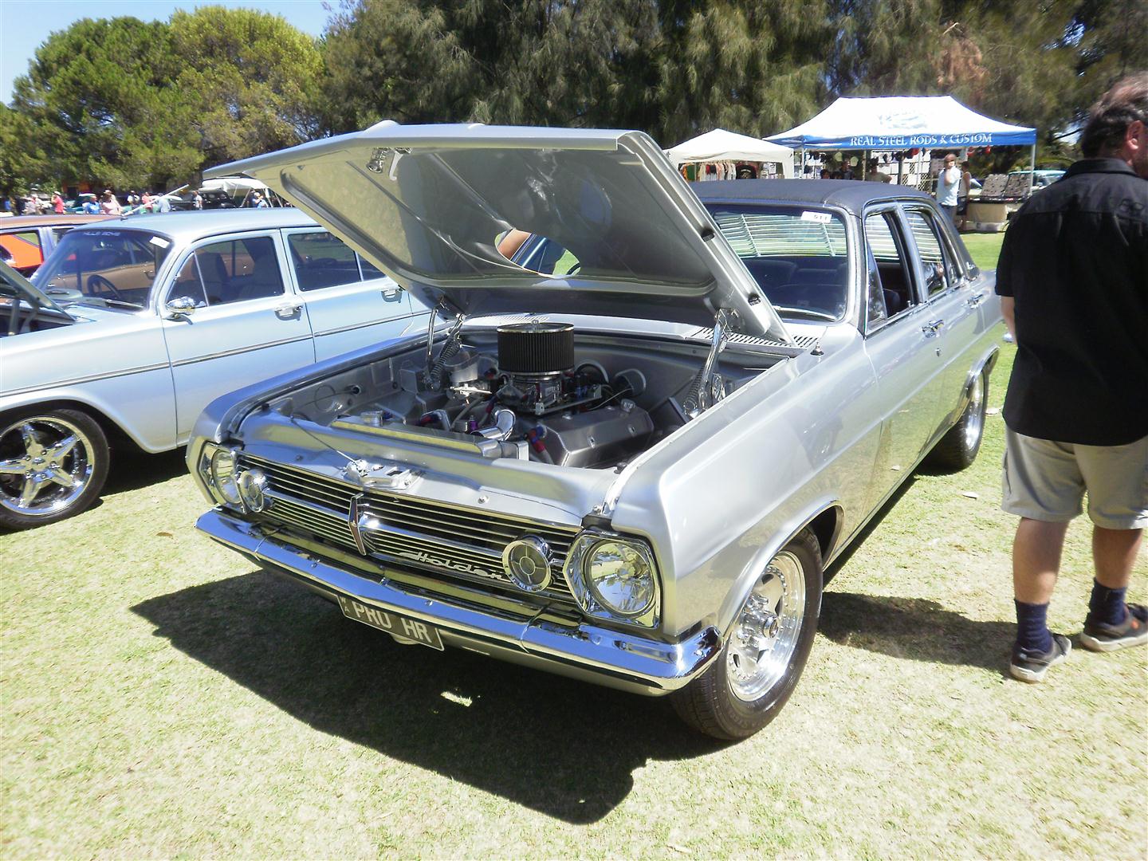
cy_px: 430
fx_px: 862
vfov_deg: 53.1
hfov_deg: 67.3
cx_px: 574
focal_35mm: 26
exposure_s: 1/125
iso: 100
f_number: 7.8
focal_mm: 4.65
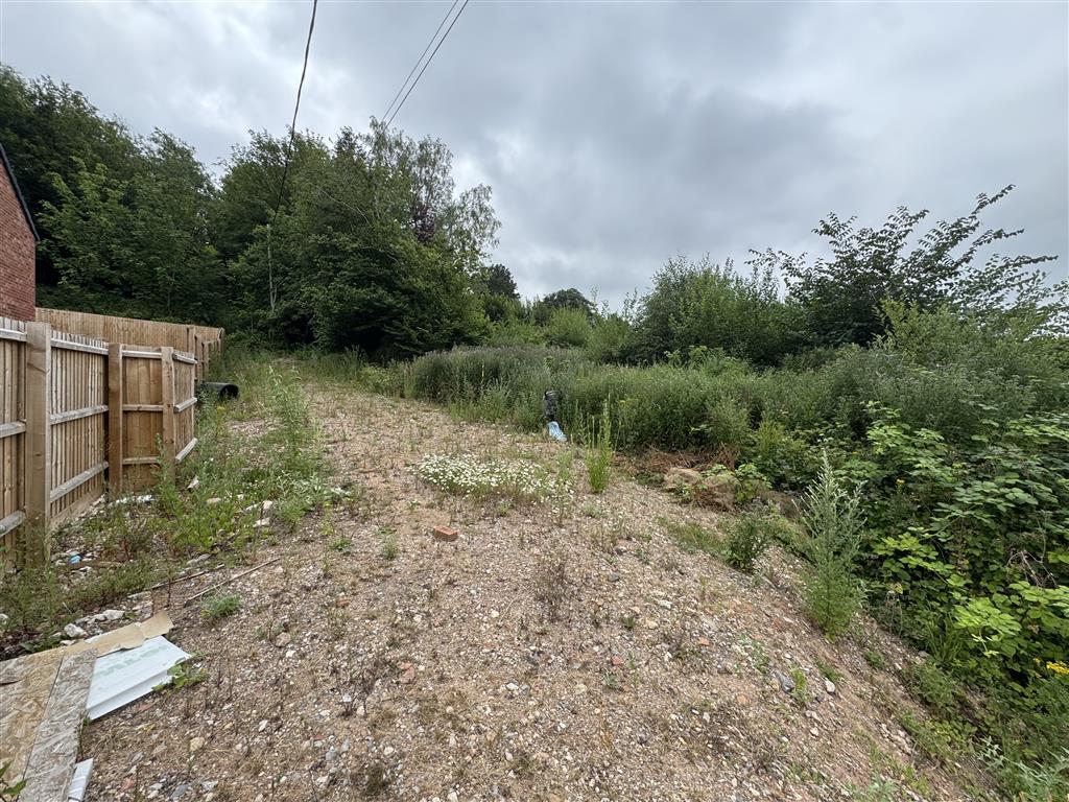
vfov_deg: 85.7
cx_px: 534
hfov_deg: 102.1
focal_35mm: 14
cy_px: 401
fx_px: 432
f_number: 2.2
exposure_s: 1/741
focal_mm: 2.22
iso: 50
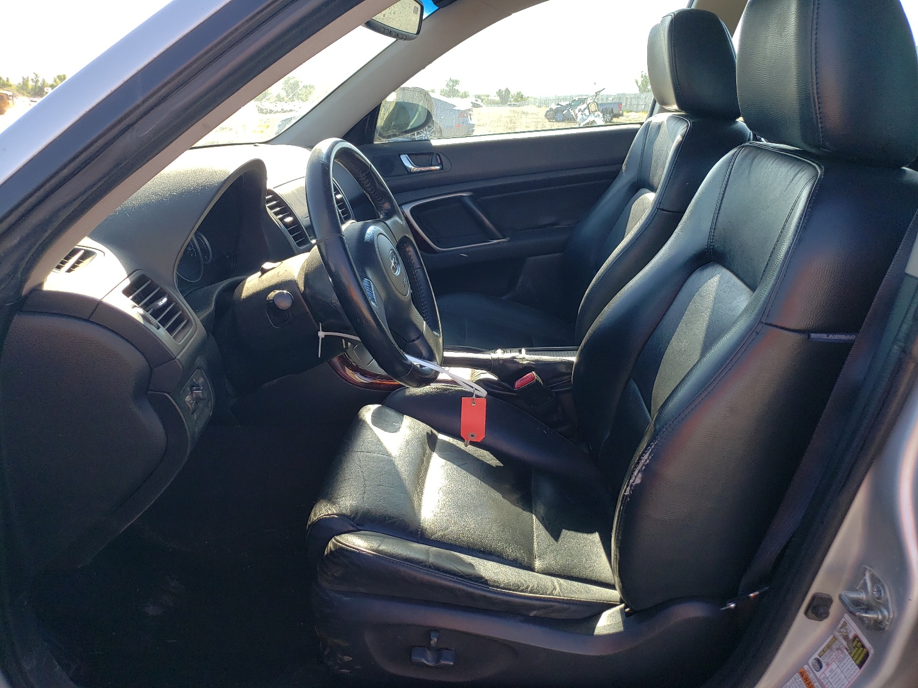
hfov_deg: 67.3
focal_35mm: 26
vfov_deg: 53.1
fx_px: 690
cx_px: 459
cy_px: 344
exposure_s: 1/500
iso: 50
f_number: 1.5
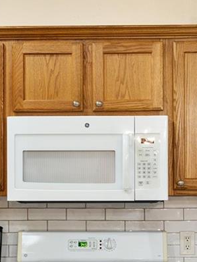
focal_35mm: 85
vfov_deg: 22.7
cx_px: 96
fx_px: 644
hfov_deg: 17.4
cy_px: 213
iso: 250
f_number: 6.3
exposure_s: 1/8
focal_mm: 22
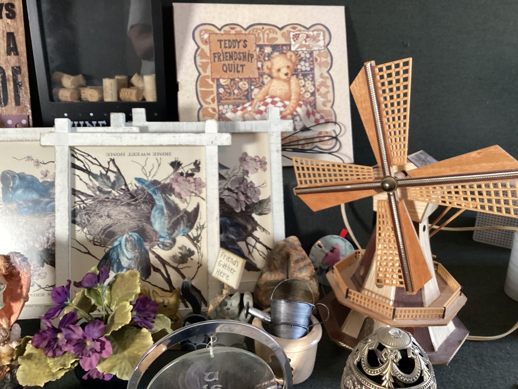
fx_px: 464
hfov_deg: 58.3
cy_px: 194
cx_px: 259
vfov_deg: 45.4
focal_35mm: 31
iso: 160
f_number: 2.4
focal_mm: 3.3
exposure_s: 1/50
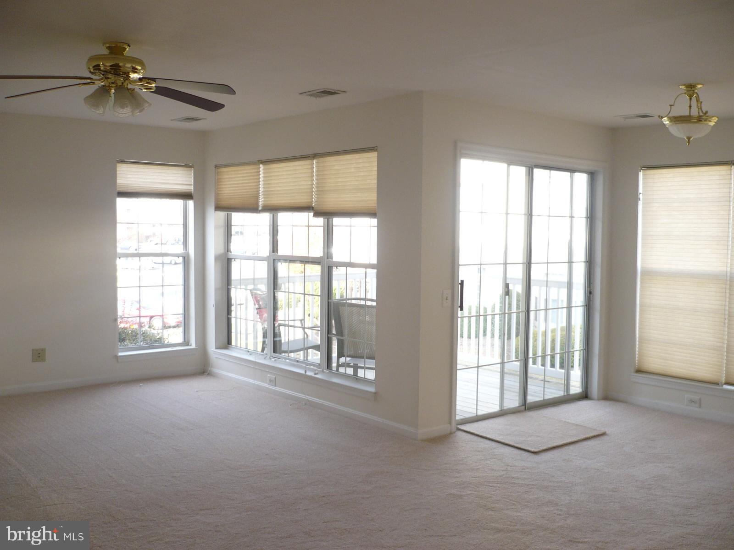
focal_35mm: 35
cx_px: 367
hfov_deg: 52.6
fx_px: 742
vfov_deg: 40.7
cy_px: 275
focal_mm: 5.8
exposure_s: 1/60
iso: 100
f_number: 2.8
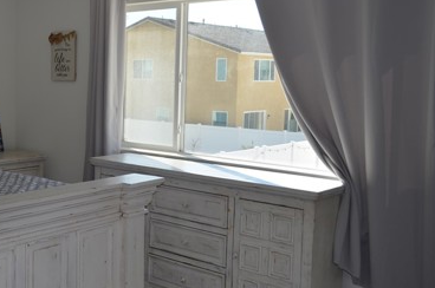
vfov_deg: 28.5
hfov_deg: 39.5
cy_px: 124
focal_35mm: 47
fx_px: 567
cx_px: 58
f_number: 3.5
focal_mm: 18
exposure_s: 1/200
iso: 100
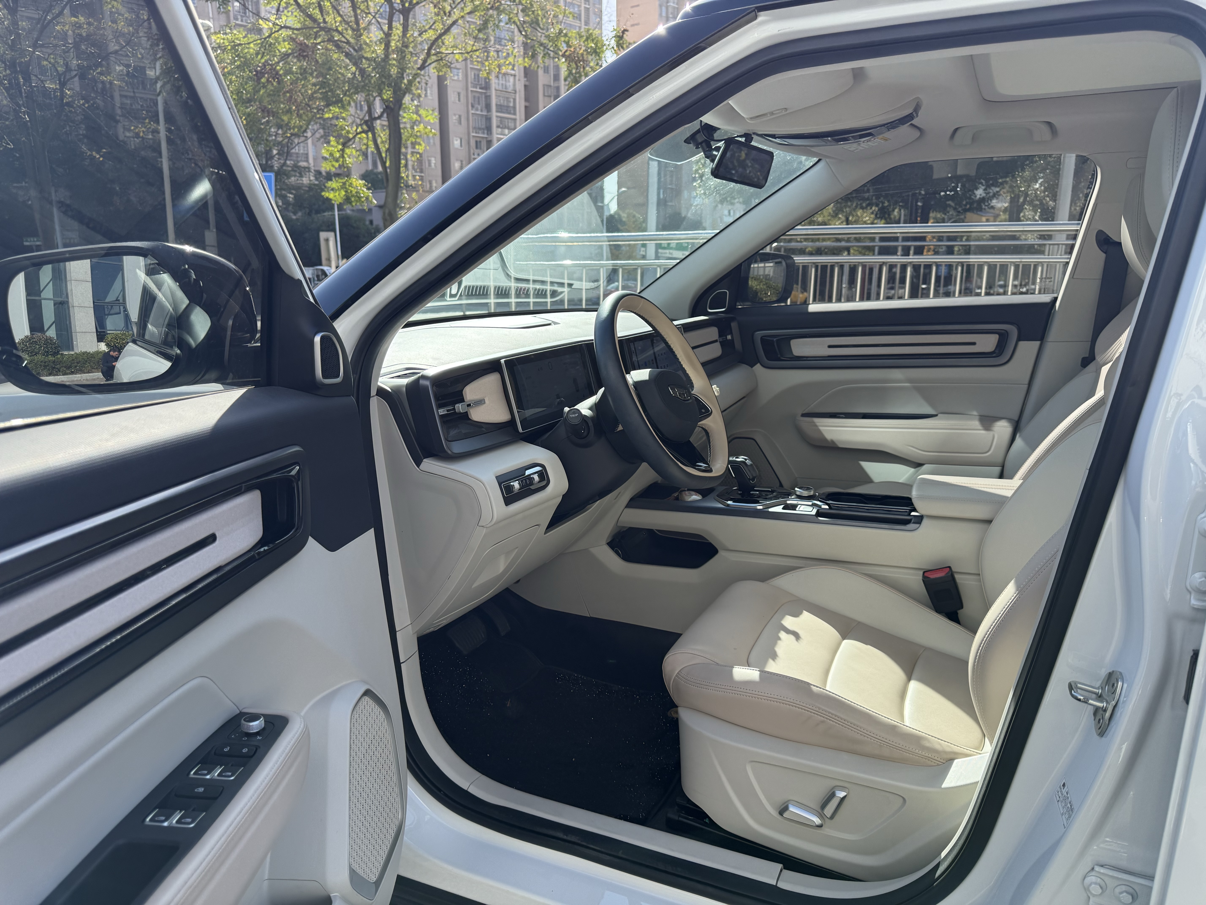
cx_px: 603
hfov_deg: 71.6
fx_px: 836
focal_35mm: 24
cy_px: 452
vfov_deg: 56.8
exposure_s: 1/1653
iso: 100
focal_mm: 6.76
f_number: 1.78
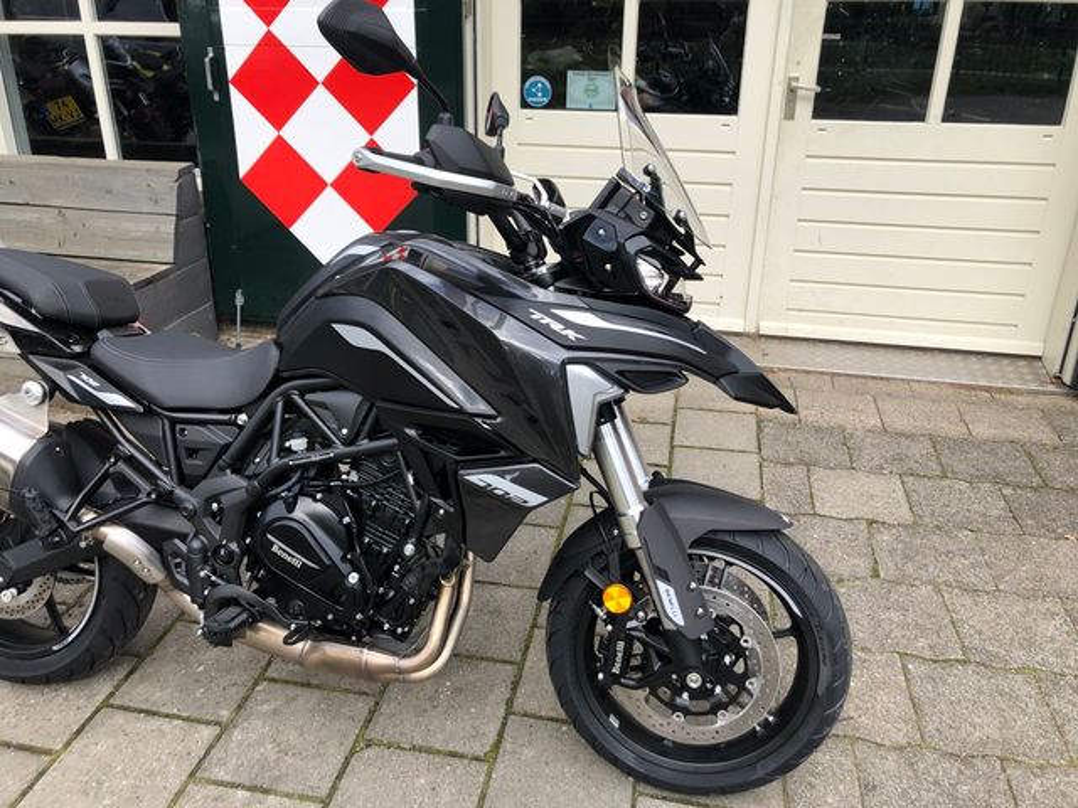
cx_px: 539
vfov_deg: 49.7
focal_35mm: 28
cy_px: 404
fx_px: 872
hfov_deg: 63.4
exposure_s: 1/615
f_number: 1.8
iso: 20
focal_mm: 3.99
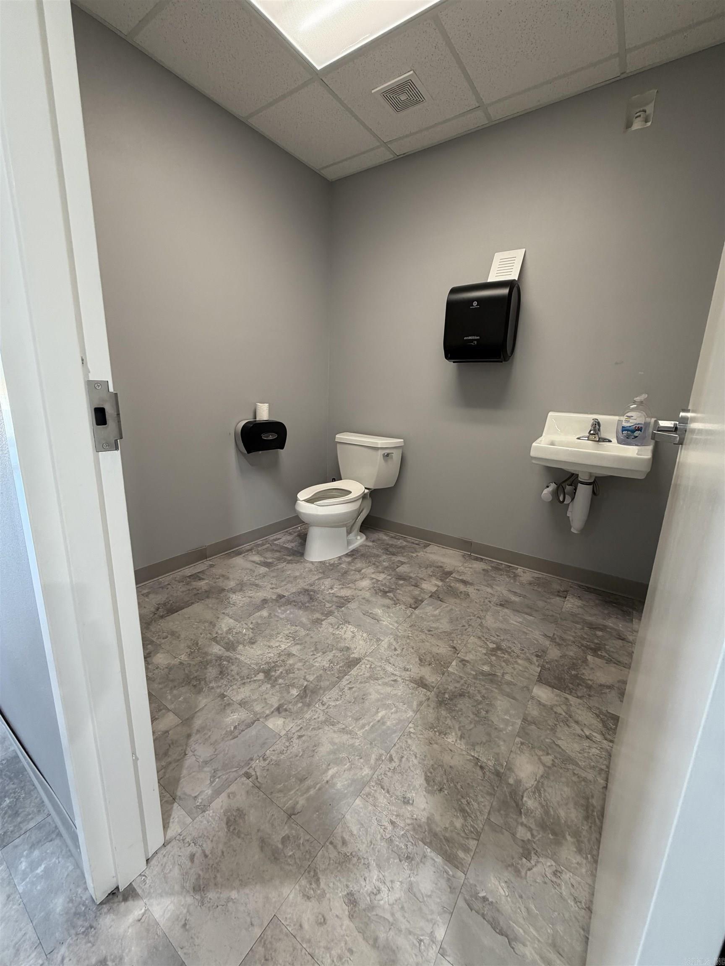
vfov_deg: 102.1
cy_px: 483
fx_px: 391
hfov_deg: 85.7
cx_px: 362
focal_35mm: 14
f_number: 2.2
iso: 200
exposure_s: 1/120
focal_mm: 2.22
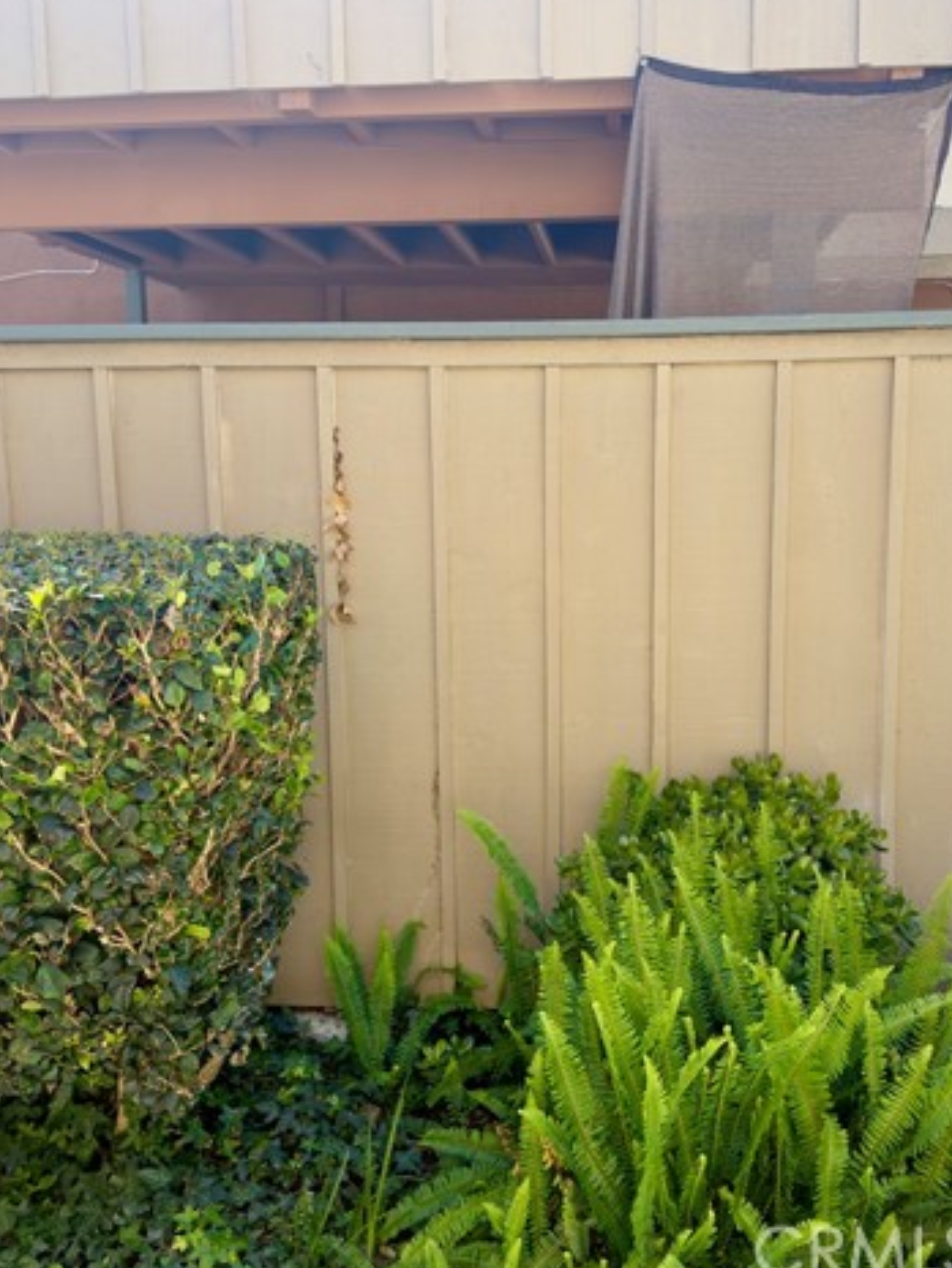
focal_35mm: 33
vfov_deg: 55.3
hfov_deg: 42.8
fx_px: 1210
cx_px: 554
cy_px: 635
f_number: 1.78
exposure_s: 1/661
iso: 80
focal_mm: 6.76
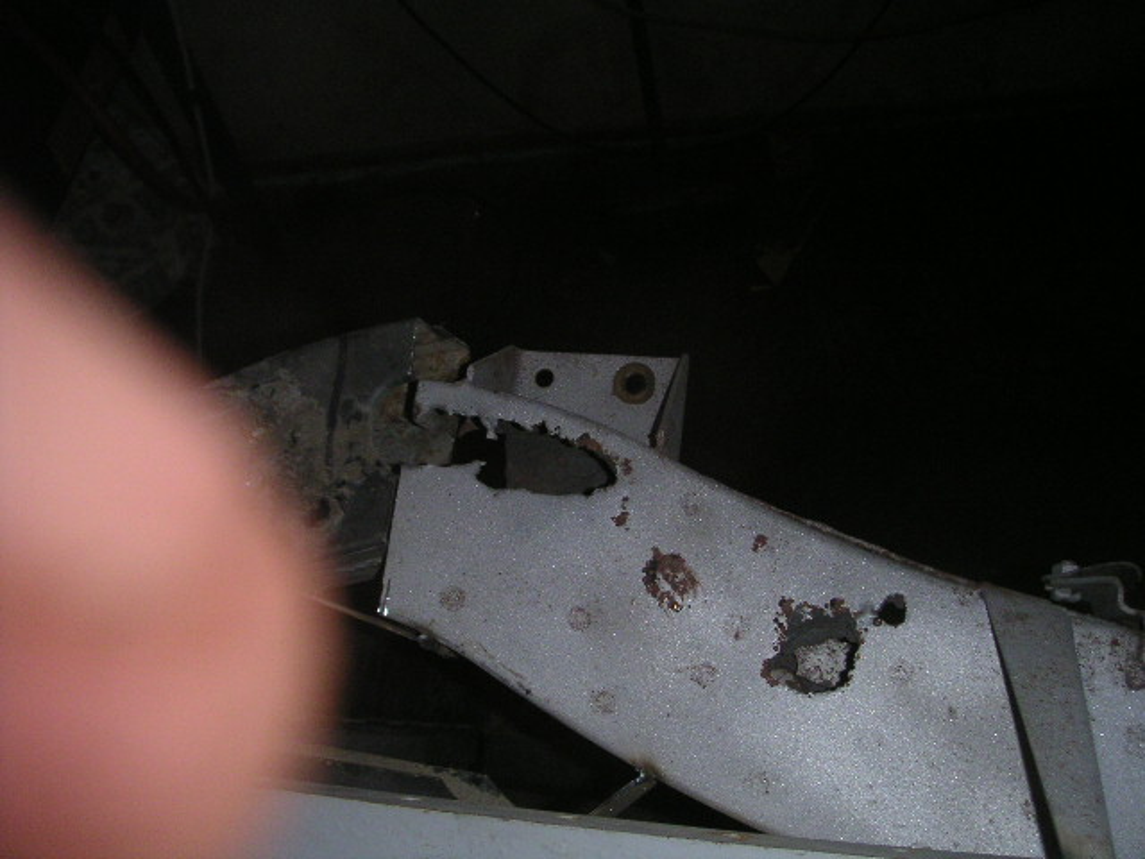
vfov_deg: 37.7
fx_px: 1257
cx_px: 572
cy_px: 430
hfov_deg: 49.0
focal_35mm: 38
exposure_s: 1/45
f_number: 6.7
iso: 160
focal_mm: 5.9
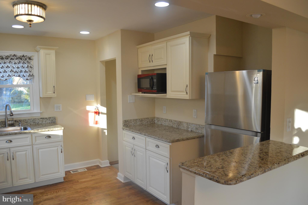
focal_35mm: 27
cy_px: 102
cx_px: 154
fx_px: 231
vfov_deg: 47.8
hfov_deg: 67.4
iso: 500
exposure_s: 1/60
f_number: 4
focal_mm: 18
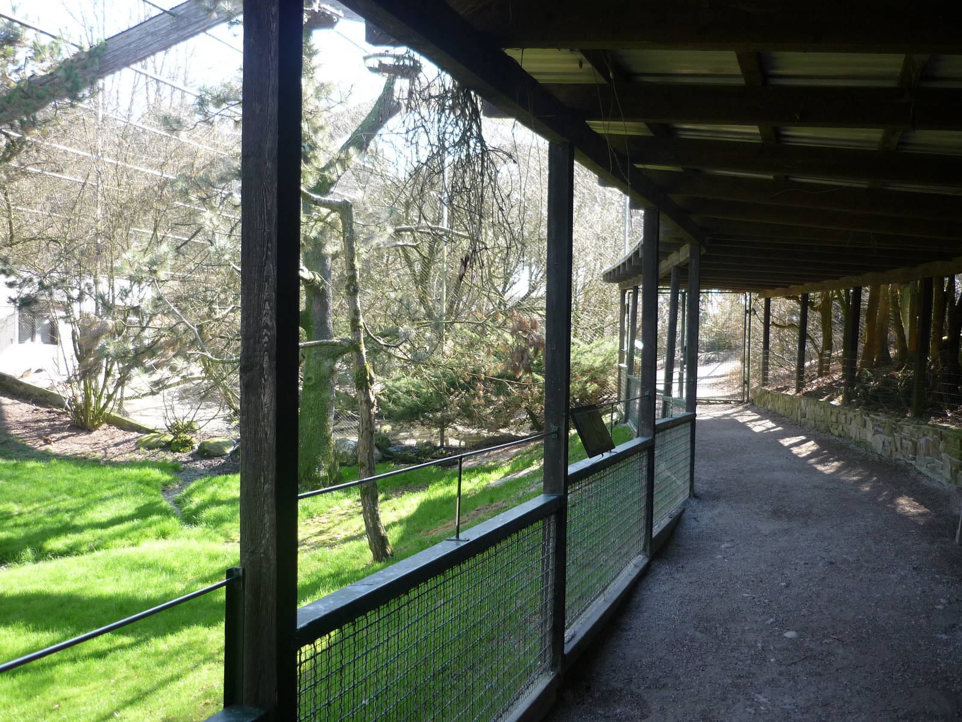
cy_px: 361
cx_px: 481
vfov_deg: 42.9
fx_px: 917
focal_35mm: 33
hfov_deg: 55.4
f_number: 2.8
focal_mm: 5.5
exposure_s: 1/80
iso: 100
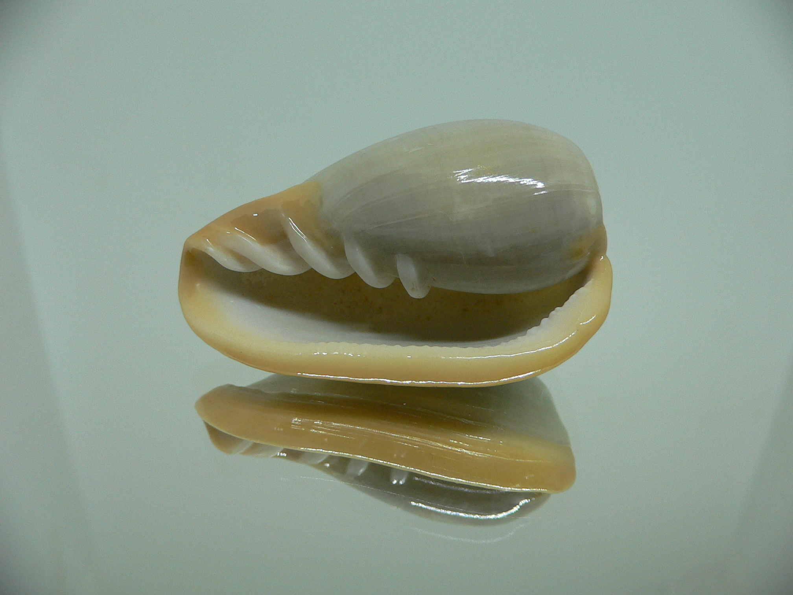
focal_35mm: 35
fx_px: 802
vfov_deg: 40.7
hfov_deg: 52.6
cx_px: 396
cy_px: 298
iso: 150
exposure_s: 1/60
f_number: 2.8
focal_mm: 4.6
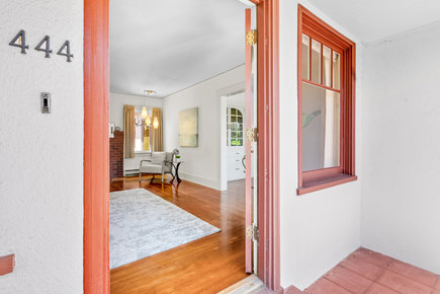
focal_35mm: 17
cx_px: 220
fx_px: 208
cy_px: 147
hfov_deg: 93.3
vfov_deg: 70.4
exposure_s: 1/25
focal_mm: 17
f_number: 9
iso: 400
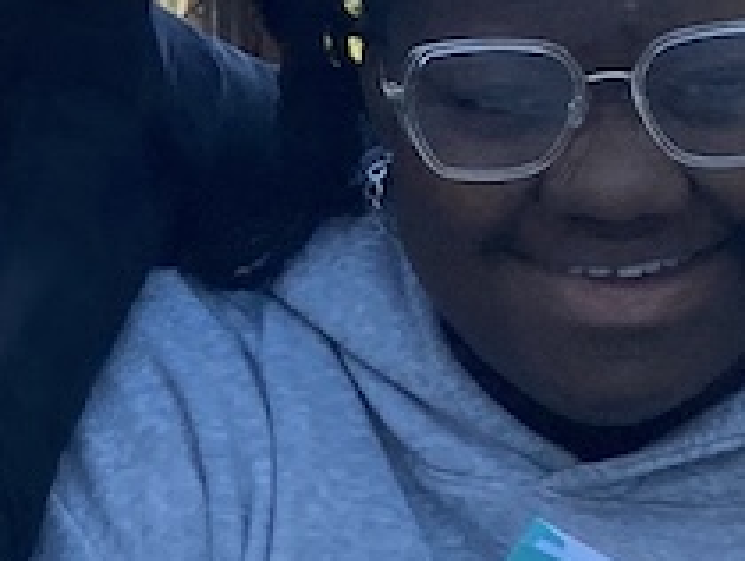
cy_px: 476
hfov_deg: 9.4
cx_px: -795
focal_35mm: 196
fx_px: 4223
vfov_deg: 7.6
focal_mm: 4.25
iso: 32
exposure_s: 1/546
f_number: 1.8
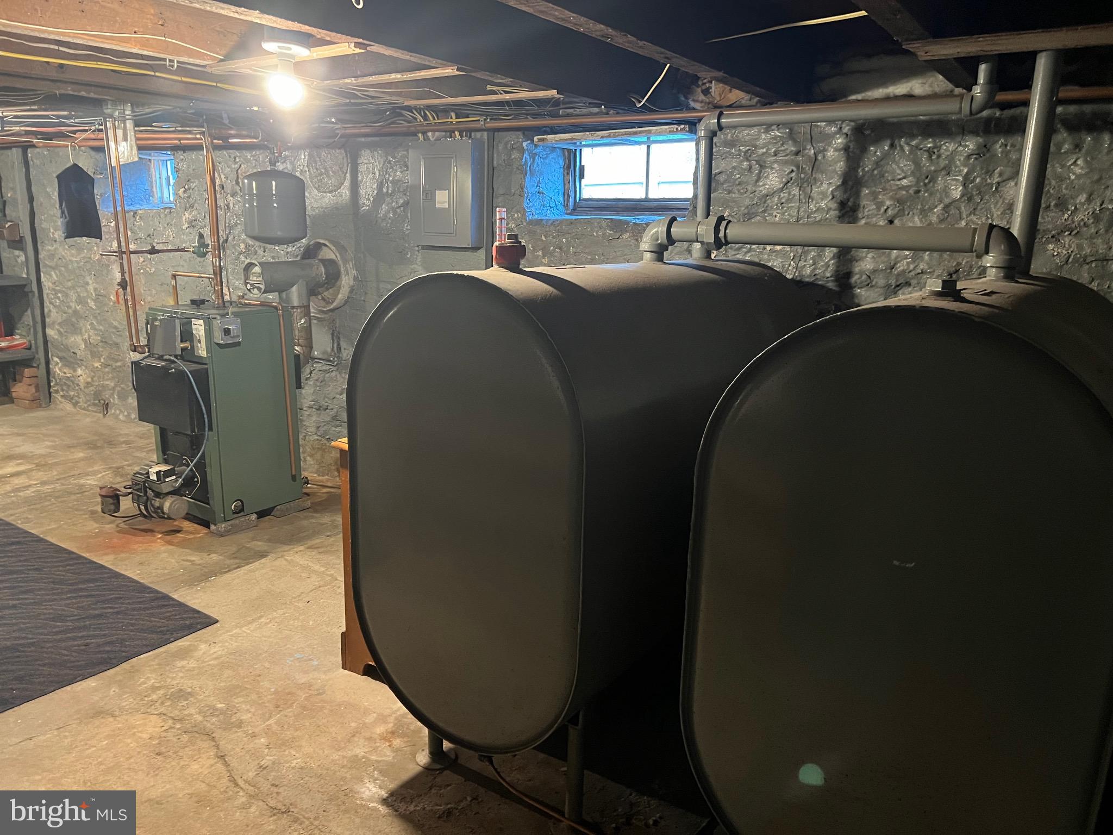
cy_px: 418
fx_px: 836
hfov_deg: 67.3
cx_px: 556
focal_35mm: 26
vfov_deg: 53.1
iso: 640
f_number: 1.5
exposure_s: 1/30
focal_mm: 5.7
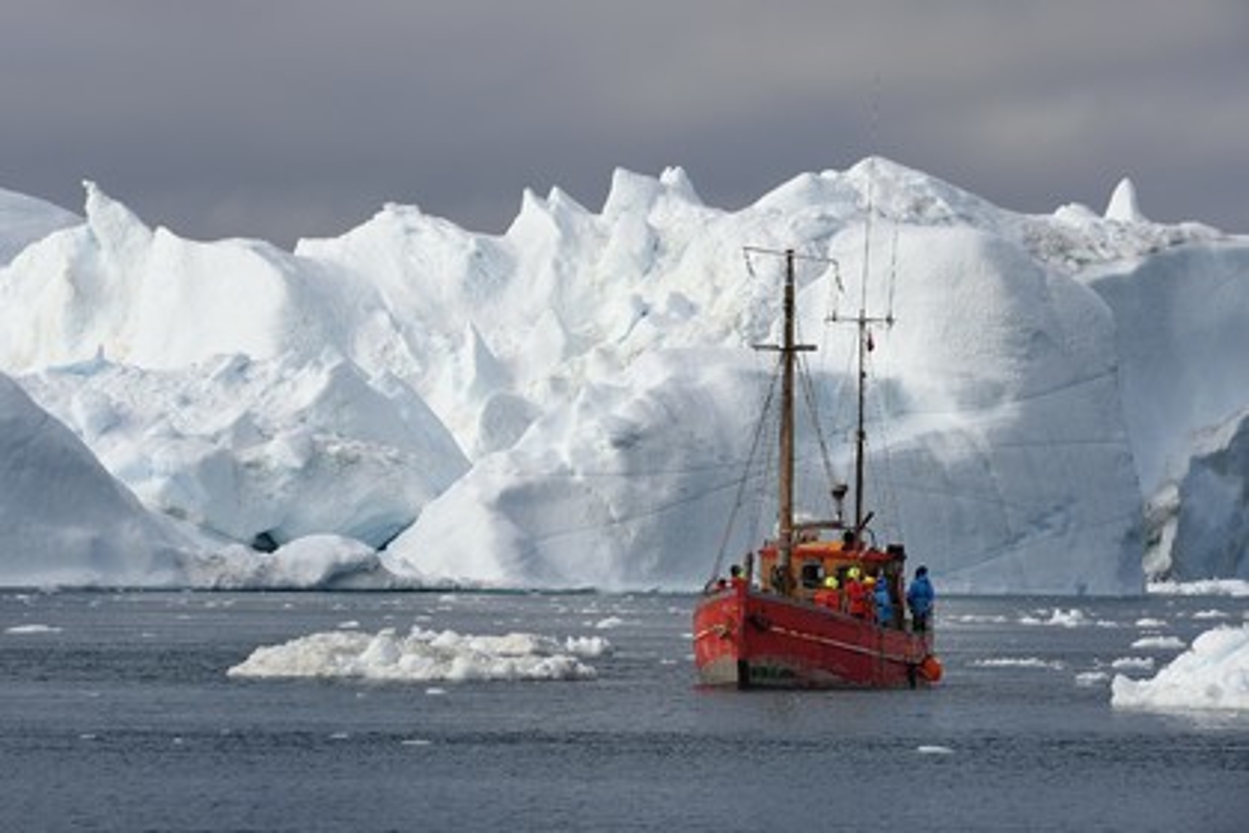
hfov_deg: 7.4
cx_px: 624
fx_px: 9714
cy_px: 416
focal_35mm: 280
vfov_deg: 4.9
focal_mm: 280
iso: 200
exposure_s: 1/640
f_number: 7.1
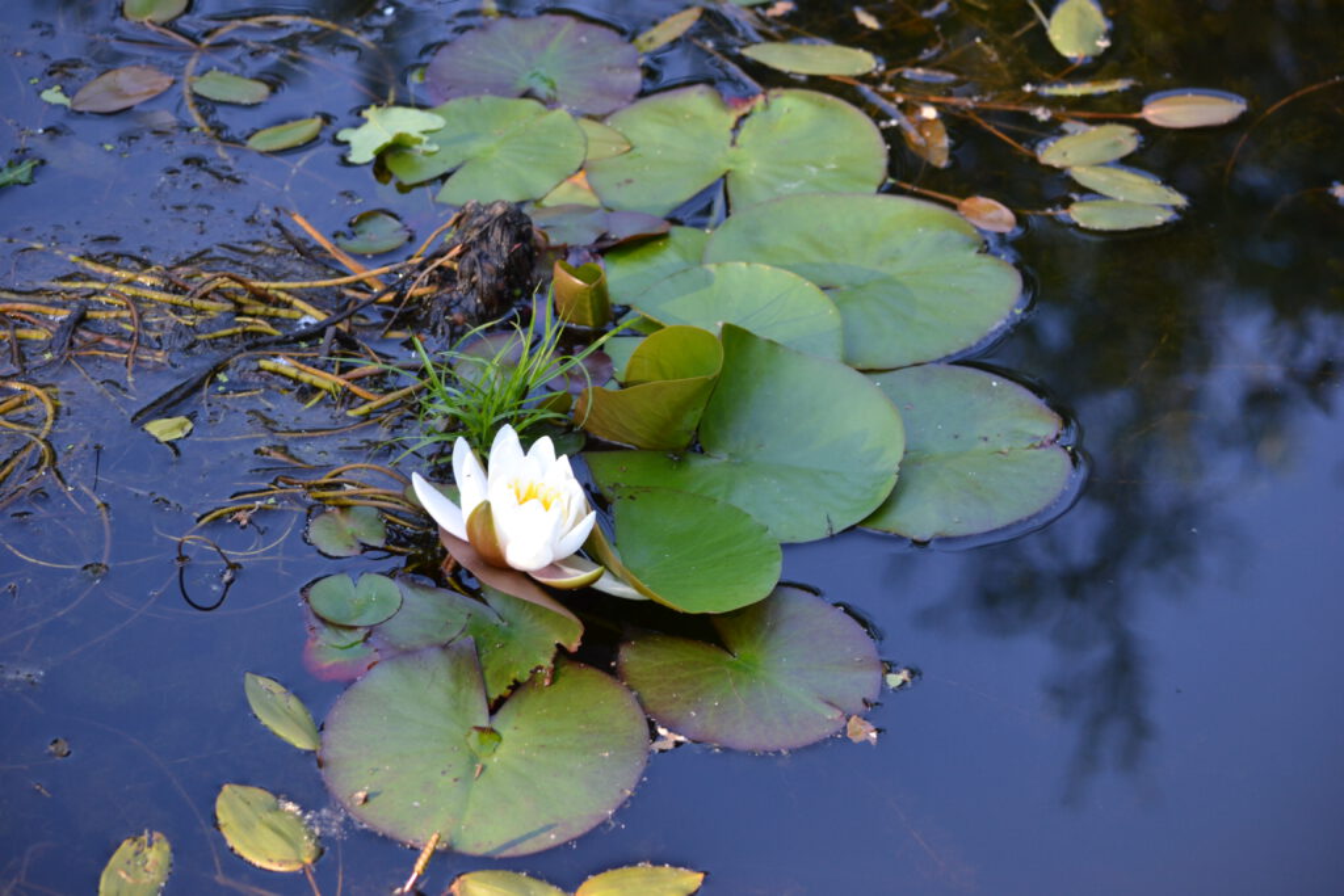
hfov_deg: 14.9
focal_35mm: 138
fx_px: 5152
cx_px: 672
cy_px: 448
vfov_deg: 9.9
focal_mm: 92
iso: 400
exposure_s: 1/100
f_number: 5
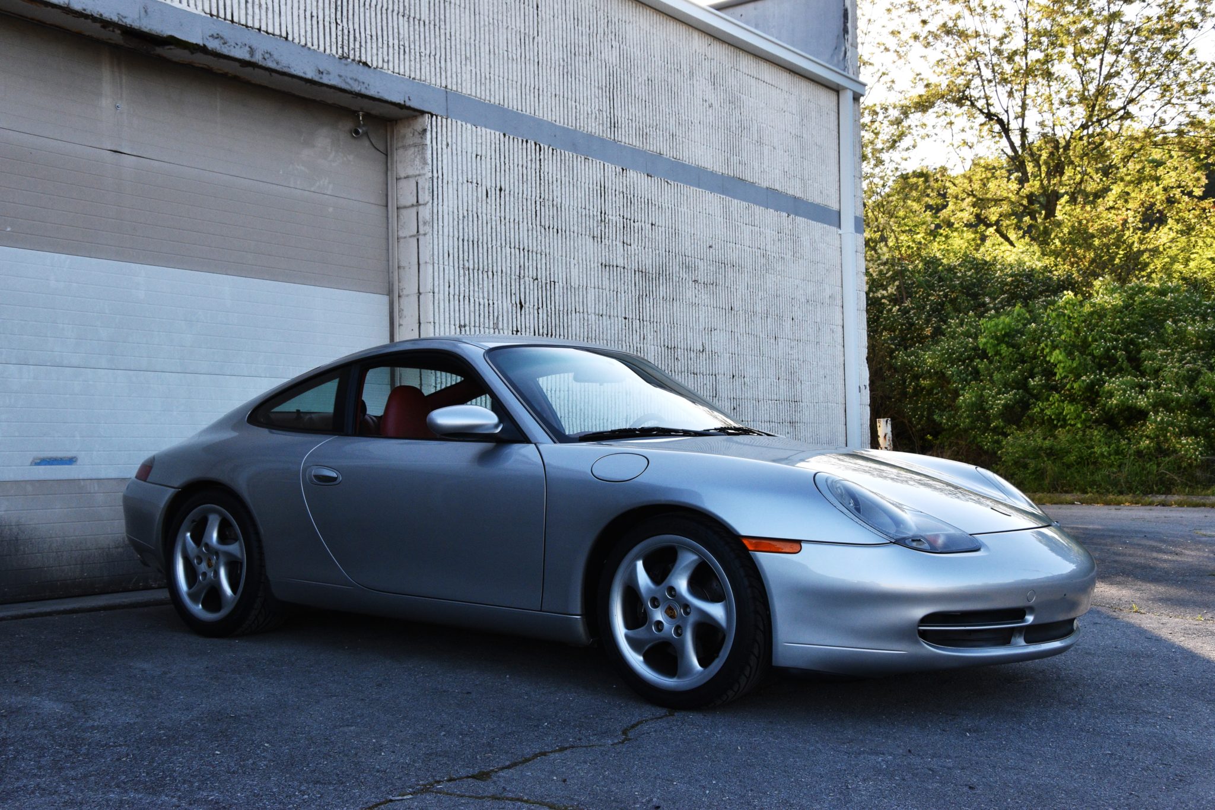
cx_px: 608
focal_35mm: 39
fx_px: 1316
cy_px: 405
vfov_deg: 34.2
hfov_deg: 49.6
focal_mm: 26
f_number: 10
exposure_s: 1/400
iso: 800
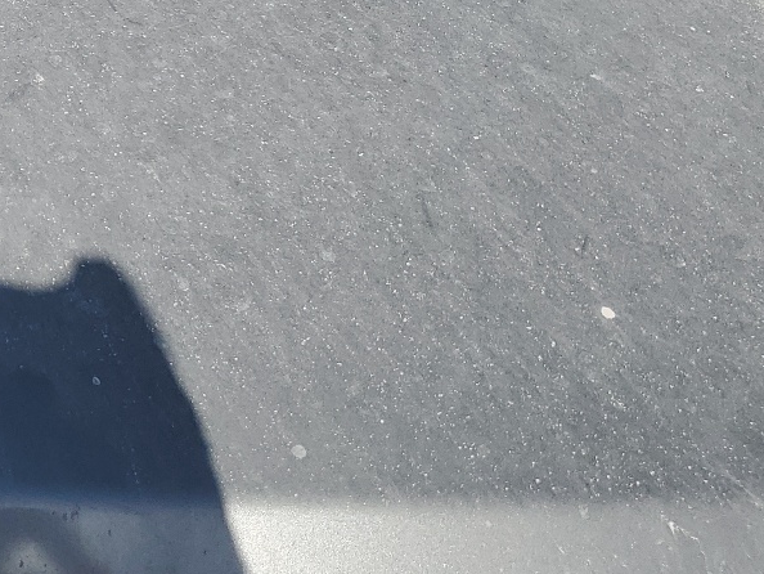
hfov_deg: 25.5
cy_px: 45
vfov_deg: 20.6
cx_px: -96
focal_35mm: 70
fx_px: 1546
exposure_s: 1/5000
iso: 50
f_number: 1.5
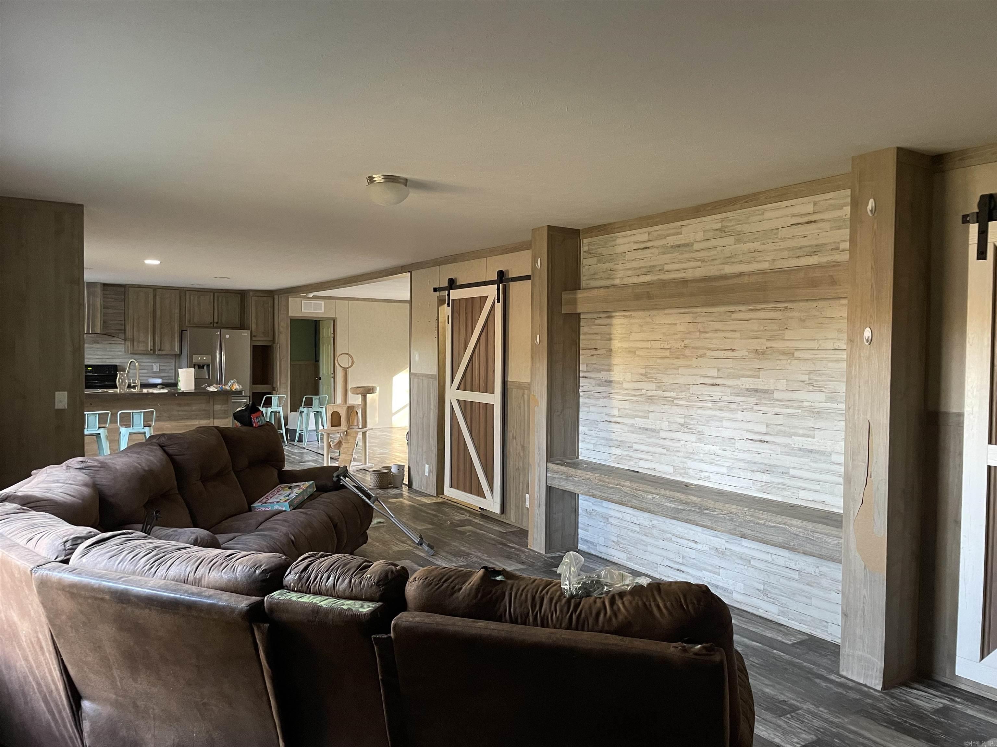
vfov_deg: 53.1
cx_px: 498
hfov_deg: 67.3
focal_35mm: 26
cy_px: 374
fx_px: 749
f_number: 1.6
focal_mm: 4.2
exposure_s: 1/60
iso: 250
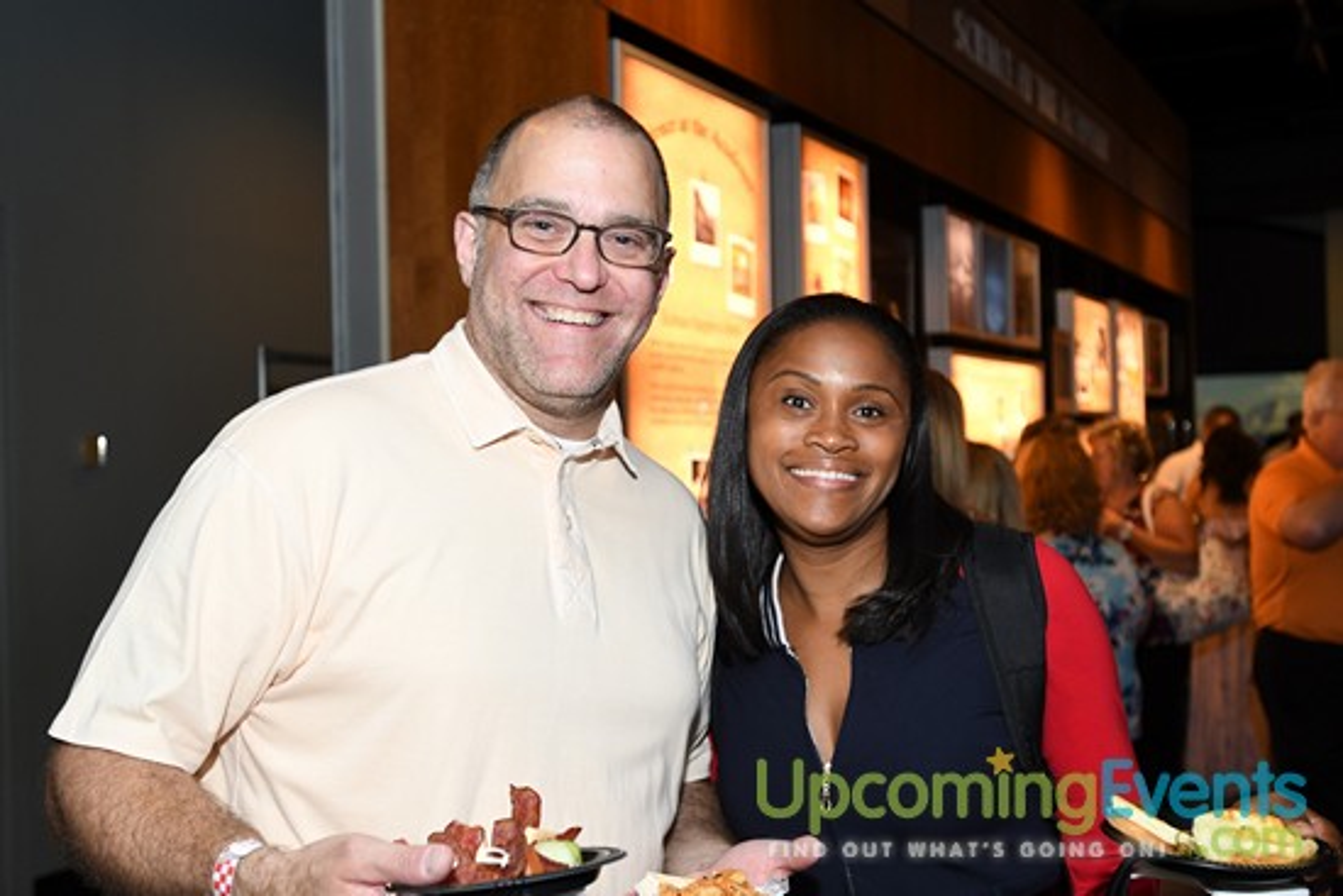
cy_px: 448
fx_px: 1567
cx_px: 672
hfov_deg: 46.4
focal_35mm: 42
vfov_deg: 31.9
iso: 800
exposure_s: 1/125
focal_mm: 28
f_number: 3.5
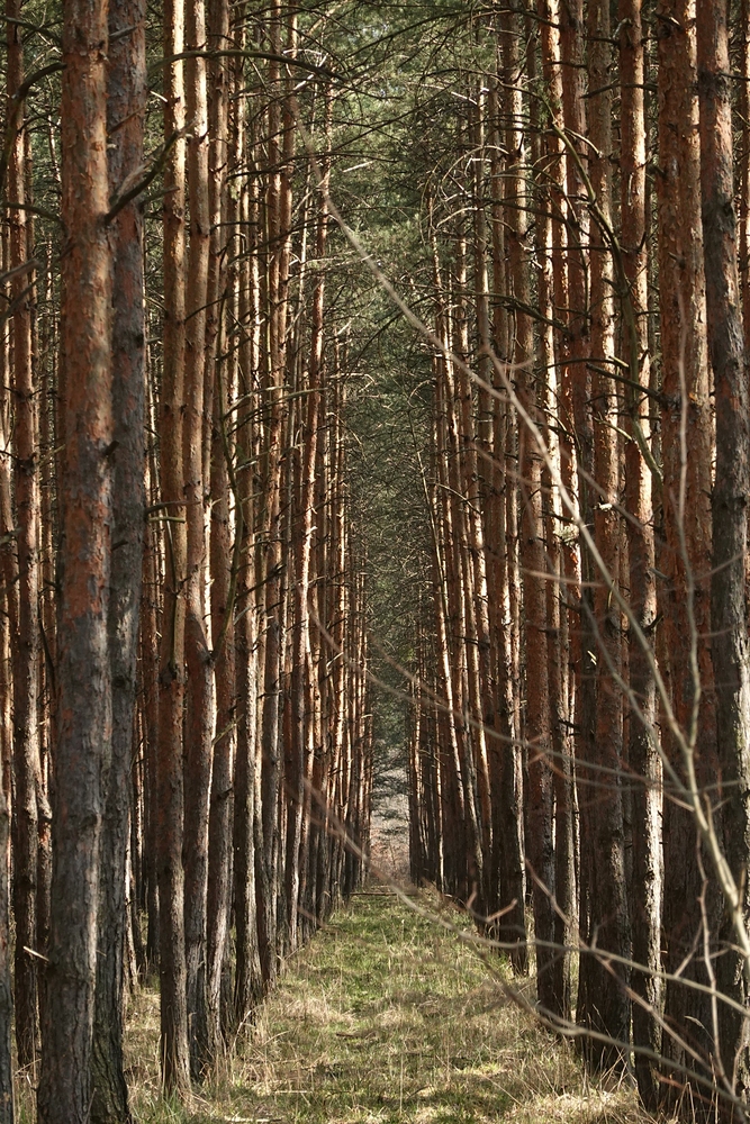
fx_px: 6247
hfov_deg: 6.9
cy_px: 562
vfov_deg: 10.3
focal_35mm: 200
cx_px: 375
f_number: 8
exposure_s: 1/200
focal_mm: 72
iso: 800
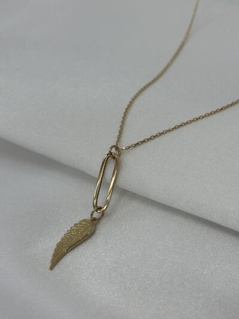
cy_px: 160
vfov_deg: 39.6
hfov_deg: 30.3
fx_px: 442
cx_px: 120
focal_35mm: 48
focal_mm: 6.86
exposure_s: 1/894
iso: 80
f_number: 1.78
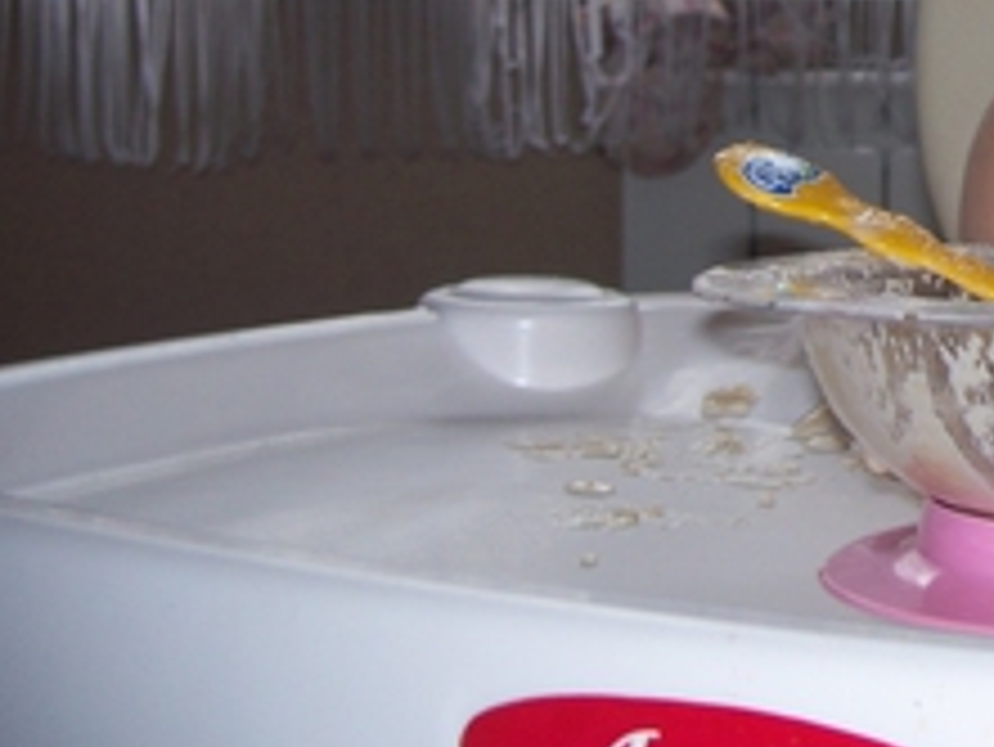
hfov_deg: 19.9
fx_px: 2643
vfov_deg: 15.6
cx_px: 1228
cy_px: -74
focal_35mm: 92
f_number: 2.8
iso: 80
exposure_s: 1/60
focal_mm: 7.8
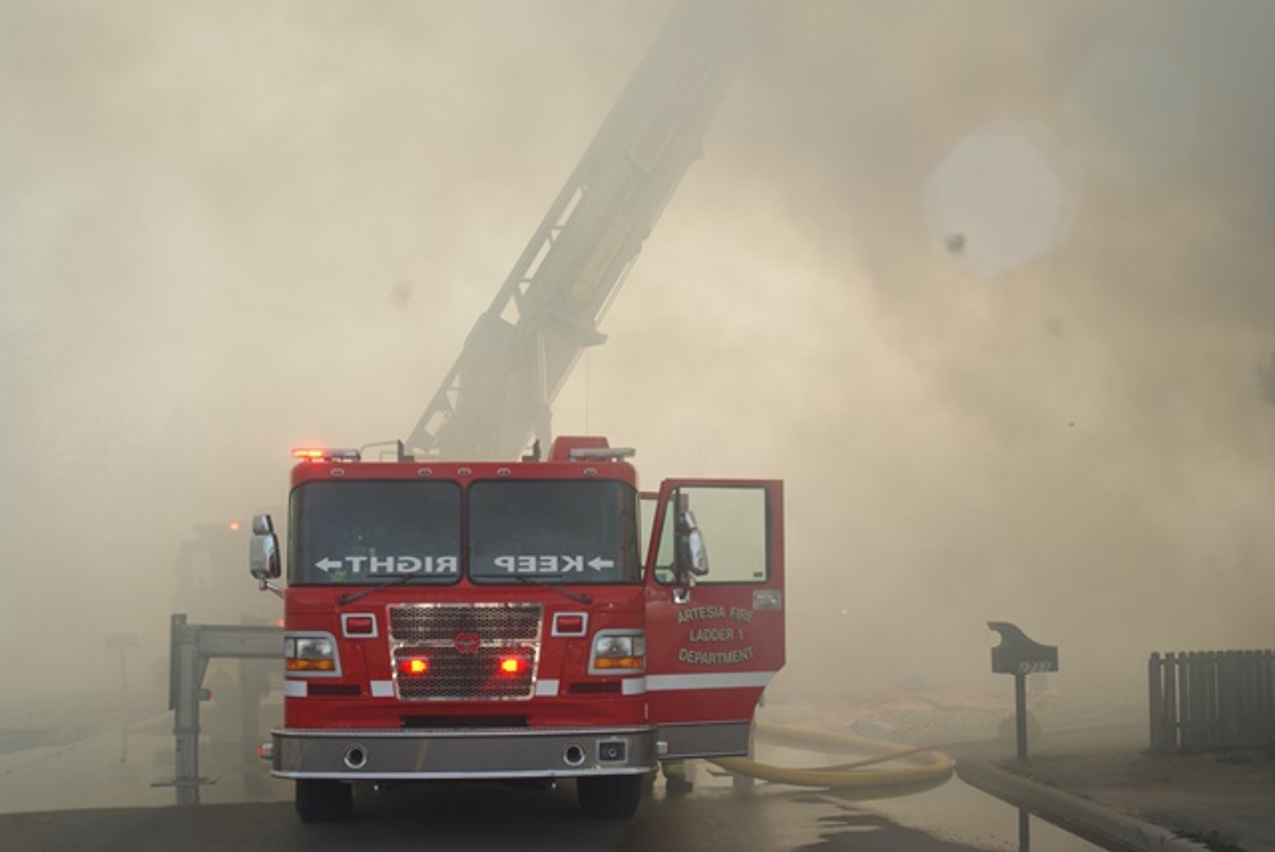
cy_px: 426
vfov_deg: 25.8
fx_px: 1861
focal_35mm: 52
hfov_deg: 37.8
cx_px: 638
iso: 100
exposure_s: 1/100
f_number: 11
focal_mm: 35
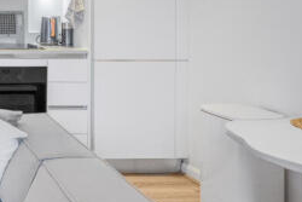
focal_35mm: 55
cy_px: 27
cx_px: -68
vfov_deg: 24.1
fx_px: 462
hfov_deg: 30.3
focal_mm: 21
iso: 1600
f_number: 6.7
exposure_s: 1/250
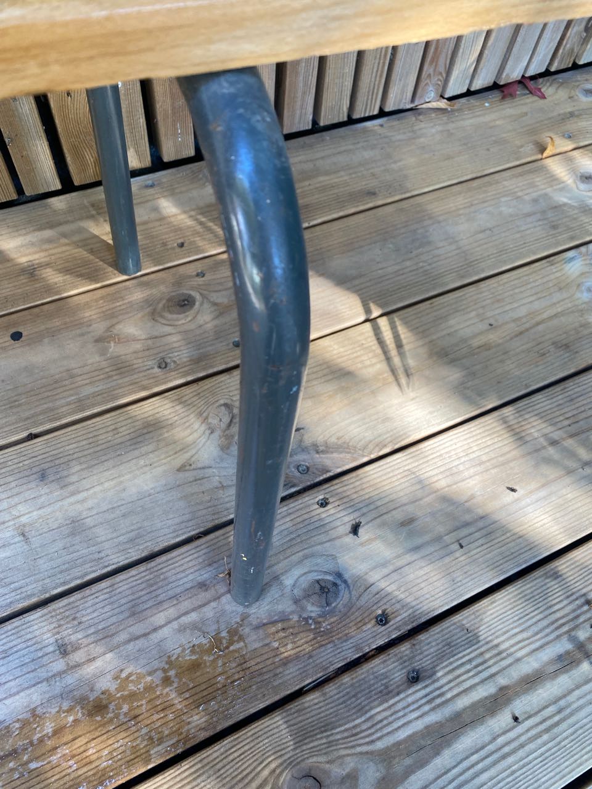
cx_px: 296
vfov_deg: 67.3
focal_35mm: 26
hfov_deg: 53.1
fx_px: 593
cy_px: 394
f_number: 1.8
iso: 100
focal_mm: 4.25
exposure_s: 1/121
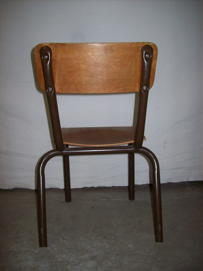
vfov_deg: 51.4
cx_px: 102
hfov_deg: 39.6
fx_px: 282
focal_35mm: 36
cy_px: 136
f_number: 2.7
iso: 80
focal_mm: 6
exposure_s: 1/64
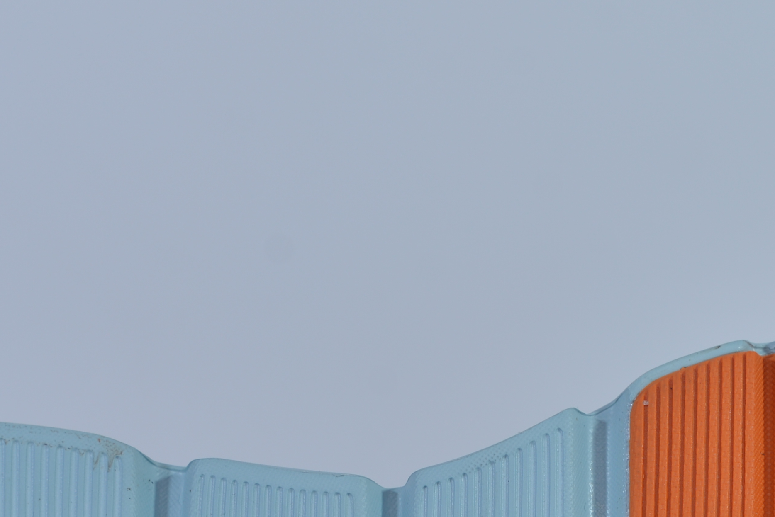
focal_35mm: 161
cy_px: 610
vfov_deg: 8.4
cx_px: 485
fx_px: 3467
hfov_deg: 12.7
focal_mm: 50
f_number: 5.6
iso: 100
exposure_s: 1/320
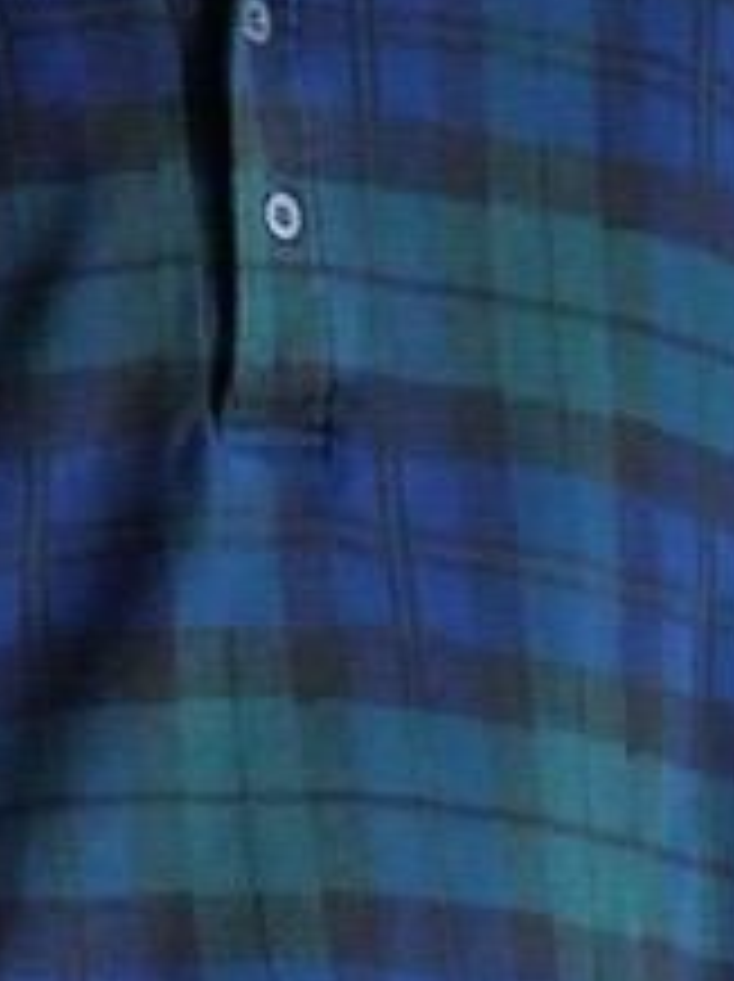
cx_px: 14
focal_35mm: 392
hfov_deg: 3.8
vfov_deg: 5.1
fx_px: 11104
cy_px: 817
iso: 3200
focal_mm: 50
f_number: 3.9
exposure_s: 1/80
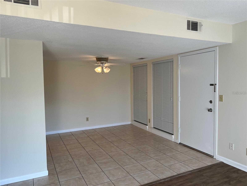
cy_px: 93
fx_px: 186
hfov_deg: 67.3
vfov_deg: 53.1
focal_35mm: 26
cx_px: 124
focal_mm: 5.7
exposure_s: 1/161
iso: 40
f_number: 1.5
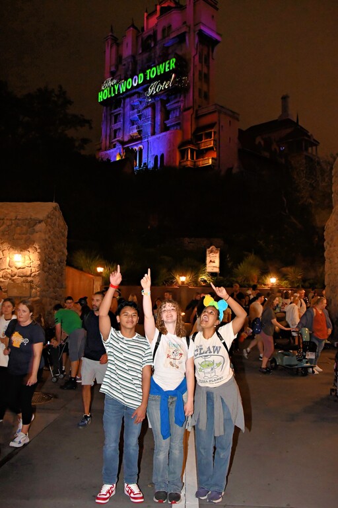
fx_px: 465
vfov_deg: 57.2
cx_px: 169
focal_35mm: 33
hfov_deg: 40.0
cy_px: 254
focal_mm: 22
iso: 6400
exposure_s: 1/30
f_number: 5.6
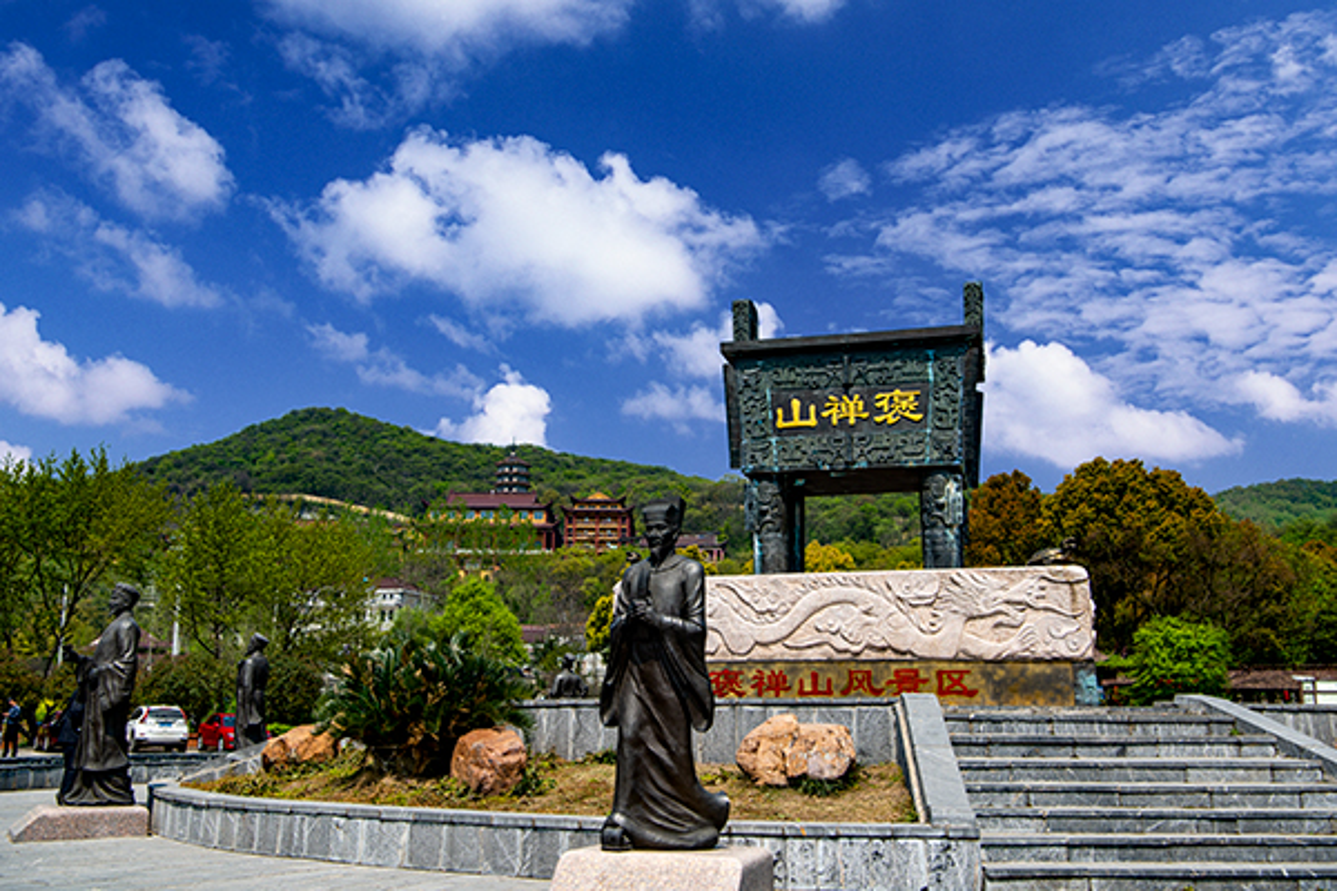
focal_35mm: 34
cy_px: 446
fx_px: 1263
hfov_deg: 55.8
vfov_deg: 38.9
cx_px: 668
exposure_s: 1/500
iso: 100
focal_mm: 34
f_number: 5.6
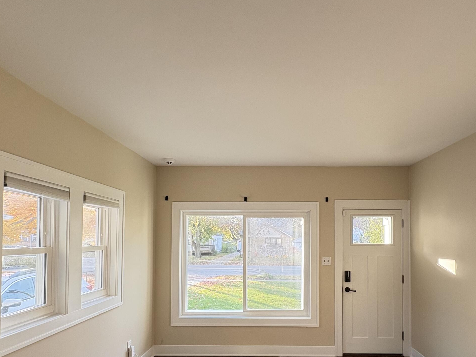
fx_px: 303
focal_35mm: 22
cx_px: 264
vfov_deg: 59.9
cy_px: 234
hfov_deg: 76.1
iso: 200
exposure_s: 1/96
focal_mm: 2.22
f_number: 2.2
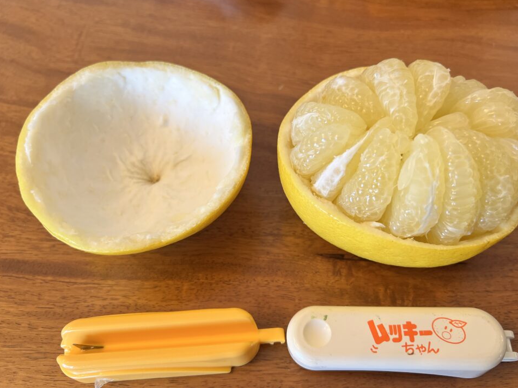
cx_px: 276
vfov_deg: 49.7
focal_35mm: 28
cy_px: 195
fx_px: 419
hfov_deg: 63.4
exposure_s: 1/121
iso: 100
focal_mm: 5.7
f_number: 1.5
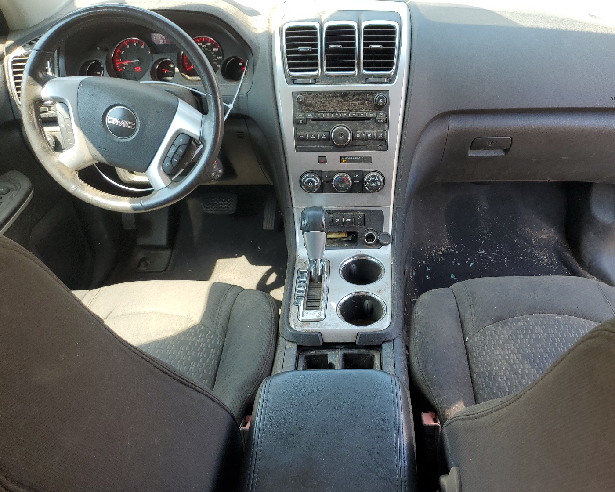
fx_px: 528
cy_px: 236
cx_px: 338
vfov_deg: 50.0
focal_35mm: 29
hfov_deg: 60.3
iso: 50
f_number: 1.5
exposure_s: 1/213
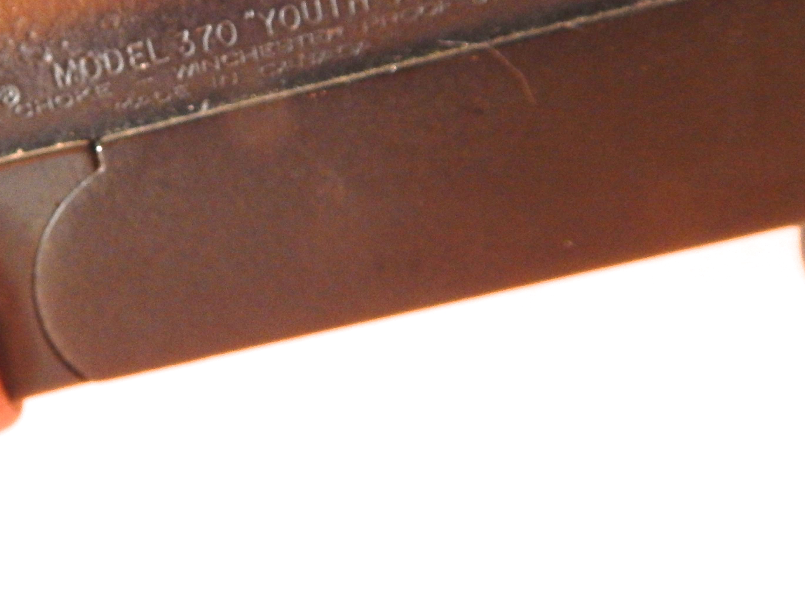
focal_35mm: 52
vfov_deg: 27.7
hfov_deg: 35.4
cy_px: 173
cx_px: 137
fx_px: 1209
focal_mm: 5.6
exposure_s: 1/40
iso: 400
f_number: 3.2
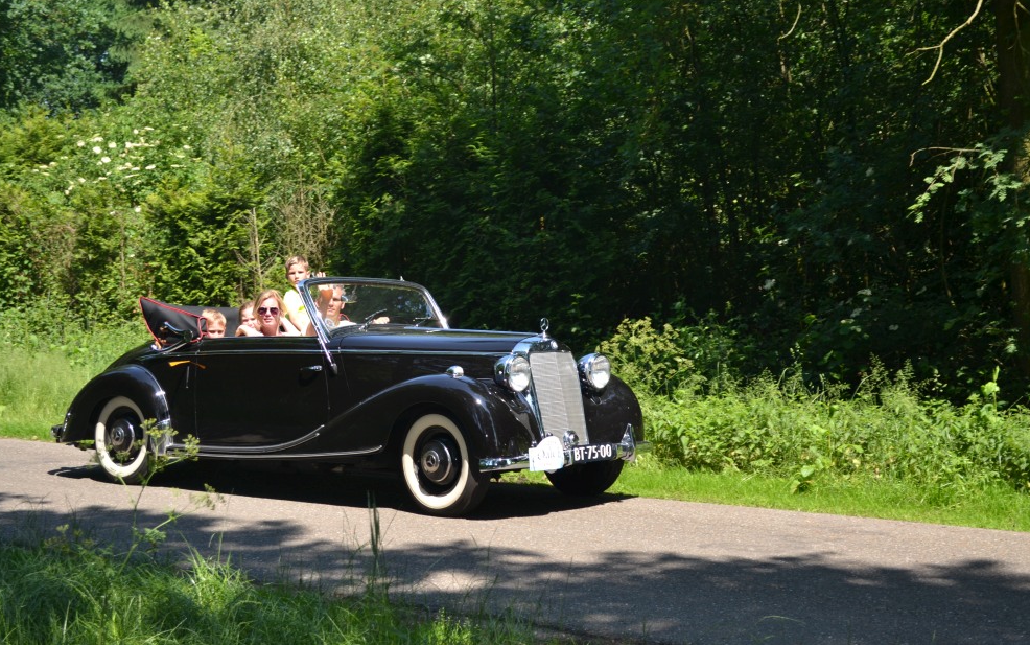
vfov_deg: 21.0
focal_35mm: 62
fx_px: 1741
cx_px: 517
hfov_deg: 33.0
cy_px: 327
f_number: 5.6
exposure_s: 1/200
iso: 100
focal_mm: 40
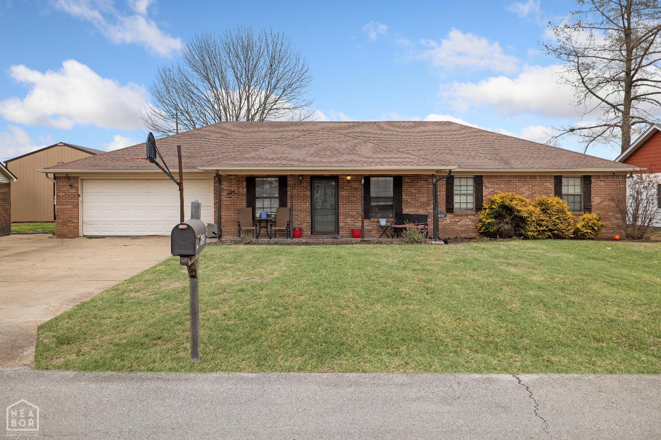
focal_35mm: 33
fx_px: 606
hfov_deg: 57.2
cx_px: 330
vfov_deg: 40.0
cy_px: 220
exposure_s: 1/60
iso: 100
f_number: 5.6
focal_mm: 33
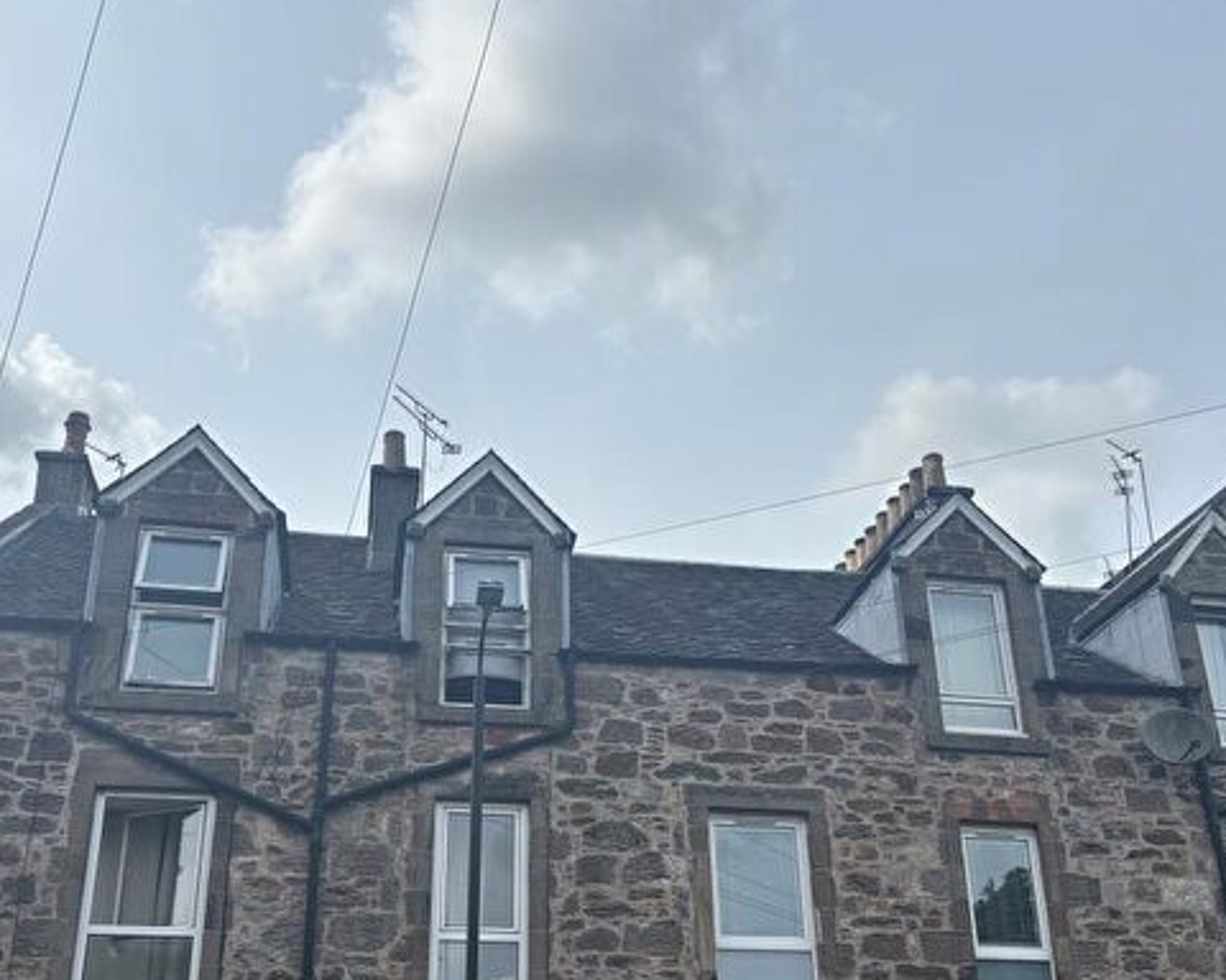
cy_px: 655
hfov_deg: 49.1
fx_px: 1343
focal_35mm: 37
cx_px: 585
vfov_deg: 39.6
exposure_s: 1/6329
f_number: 1.6
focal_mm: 5.96
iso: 50
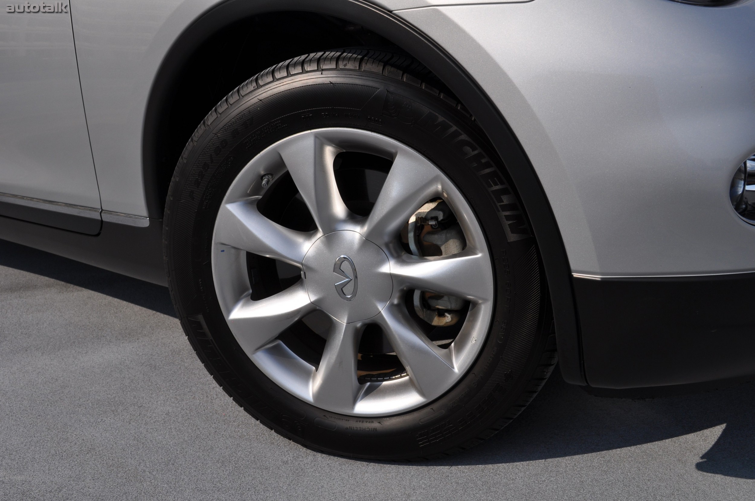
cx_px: 378
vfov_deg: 34.1
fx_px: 817
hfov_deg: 49.6
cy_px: 250
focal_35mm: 39
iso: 200
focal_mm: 26
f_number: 11
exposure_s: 1/500
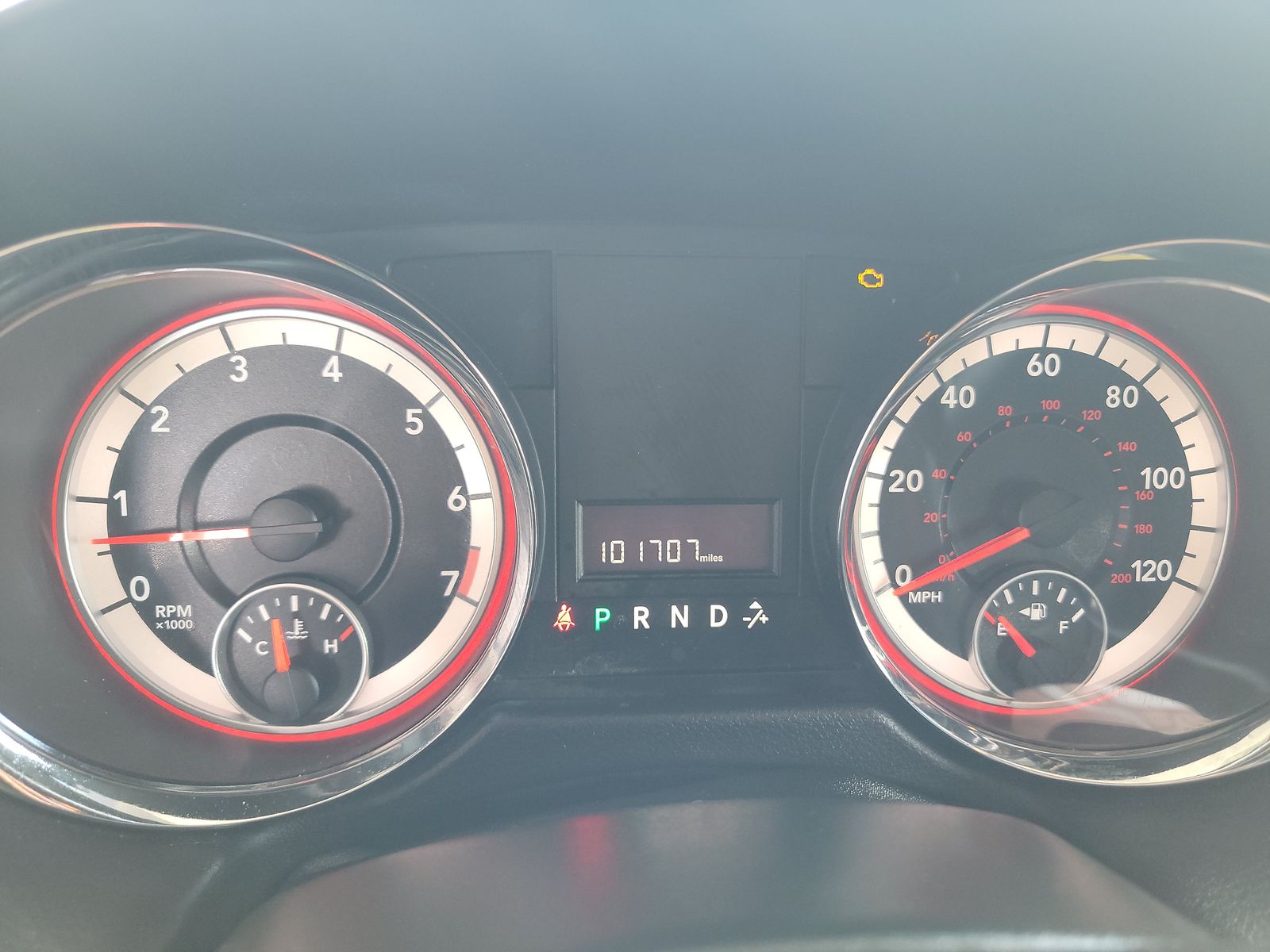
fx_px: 881
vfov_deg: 56.8
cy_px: 476
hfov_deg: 71.6
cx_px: 635
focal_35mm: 24
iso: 470
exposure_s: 1/59
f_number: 1.8
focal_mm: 6.7
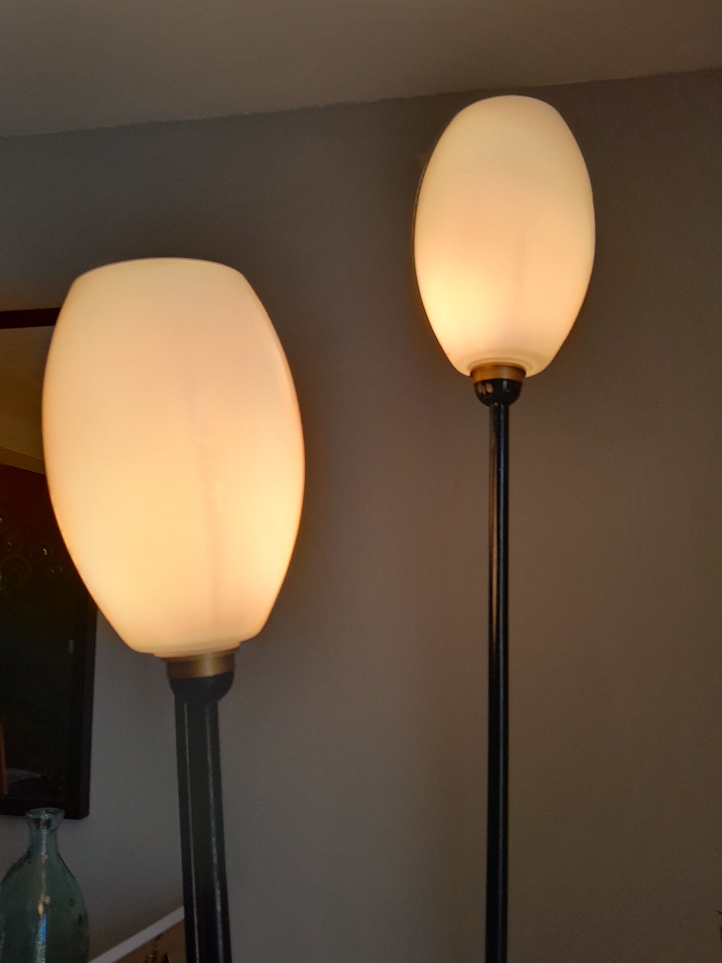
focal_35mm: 26
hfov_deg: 53.1
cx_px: 361
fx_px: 723
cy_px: 482
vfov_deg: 67.3
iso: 40
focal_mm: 3.98
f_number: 1.8
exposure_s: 1/185
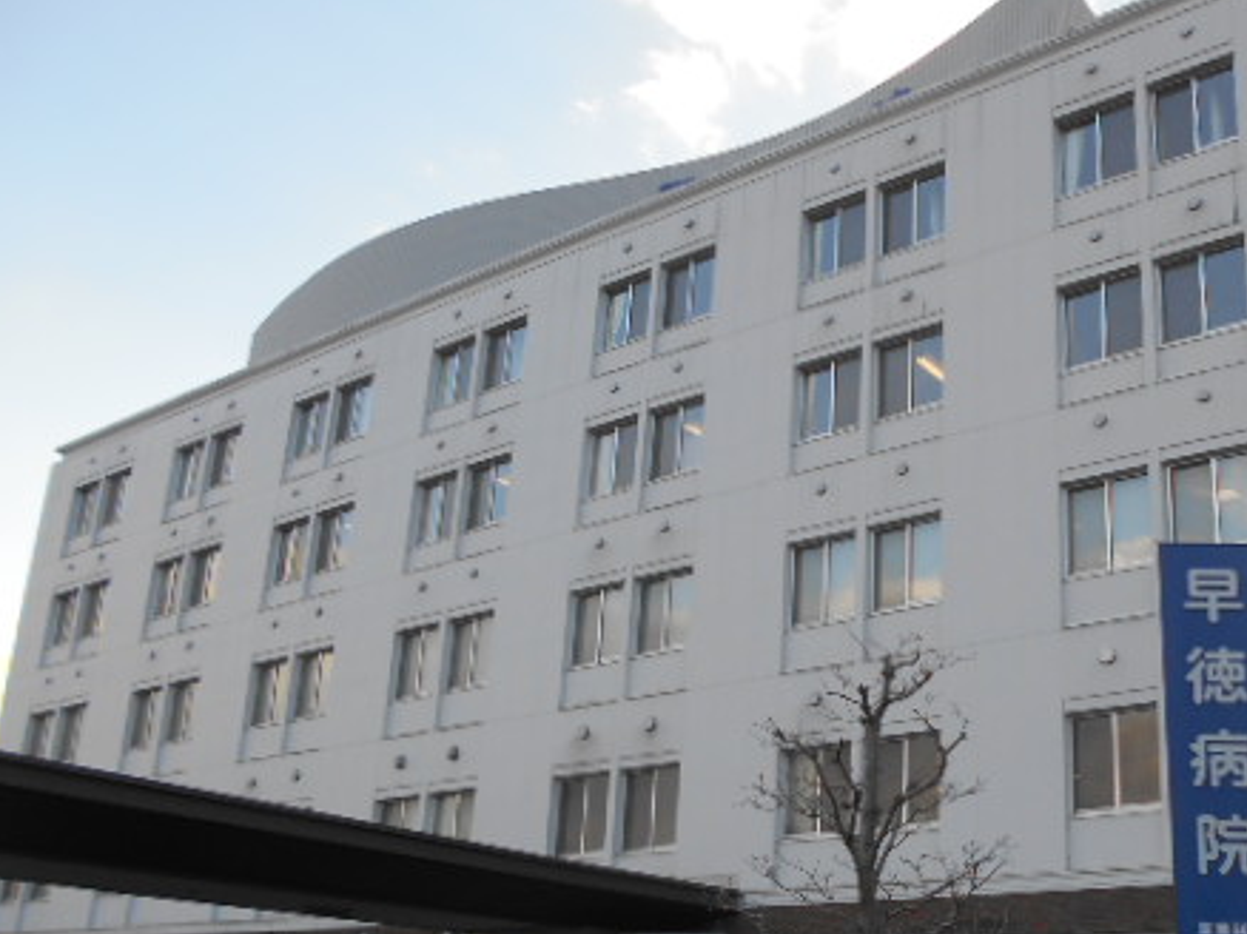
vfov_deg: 37.4
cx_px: 843
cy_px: 604
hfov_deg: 48.1
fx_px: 1368
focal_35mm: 38
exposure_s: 1/200
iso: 80
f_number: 3.2
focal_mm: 4.6
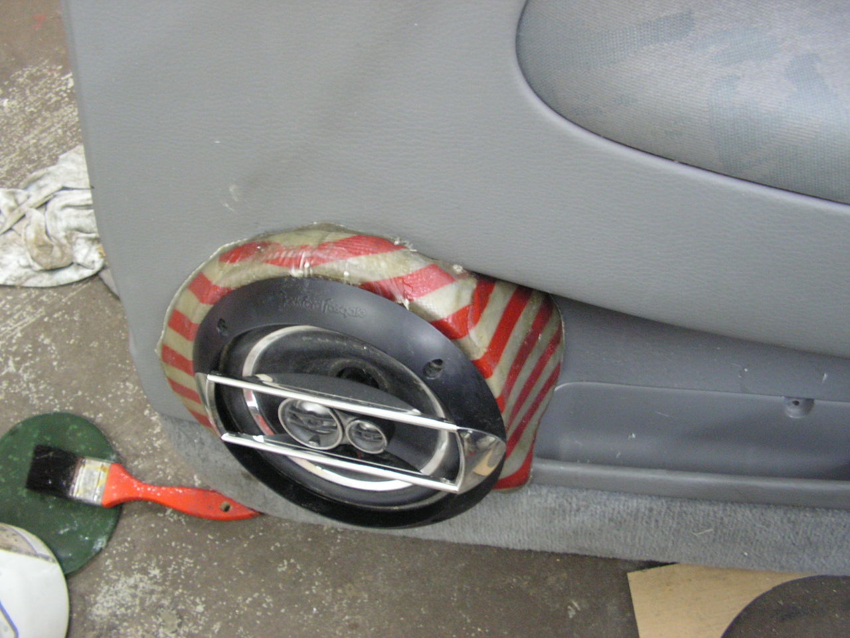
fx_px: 884
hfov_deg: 51.4
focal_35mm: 36
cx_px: 425
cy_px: 319
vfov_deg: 39.7
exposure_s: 1/2.5
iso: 160
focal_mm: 6
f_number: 3.2
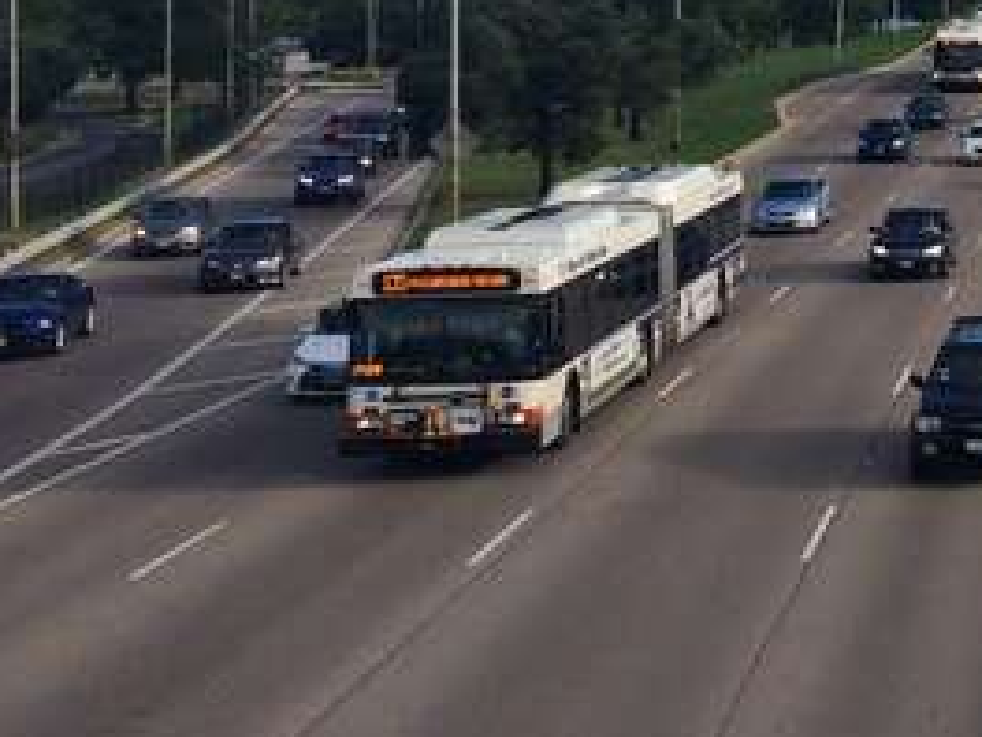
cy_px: -145
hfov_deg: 20.1
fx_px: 2496
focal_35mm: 88
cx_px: 1335
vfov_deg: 16.1
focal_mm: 4.15
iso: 32
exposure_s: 1/1109
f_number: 2.2
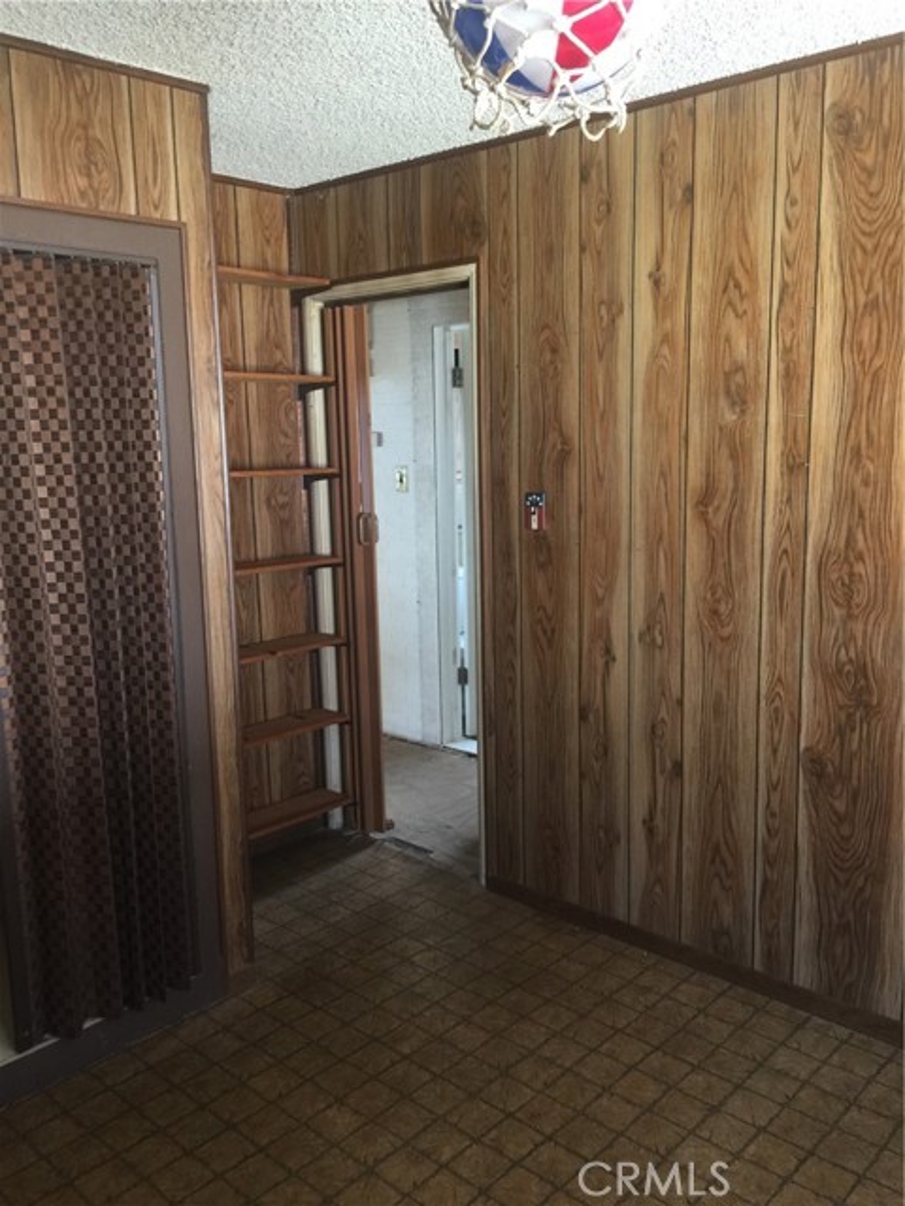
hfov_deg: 48.2
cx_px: 452
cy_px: 603
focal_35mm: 29
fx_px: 1011
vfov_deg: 61.7
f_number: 2.2
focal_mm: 4.15
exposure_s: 1/15
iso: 50
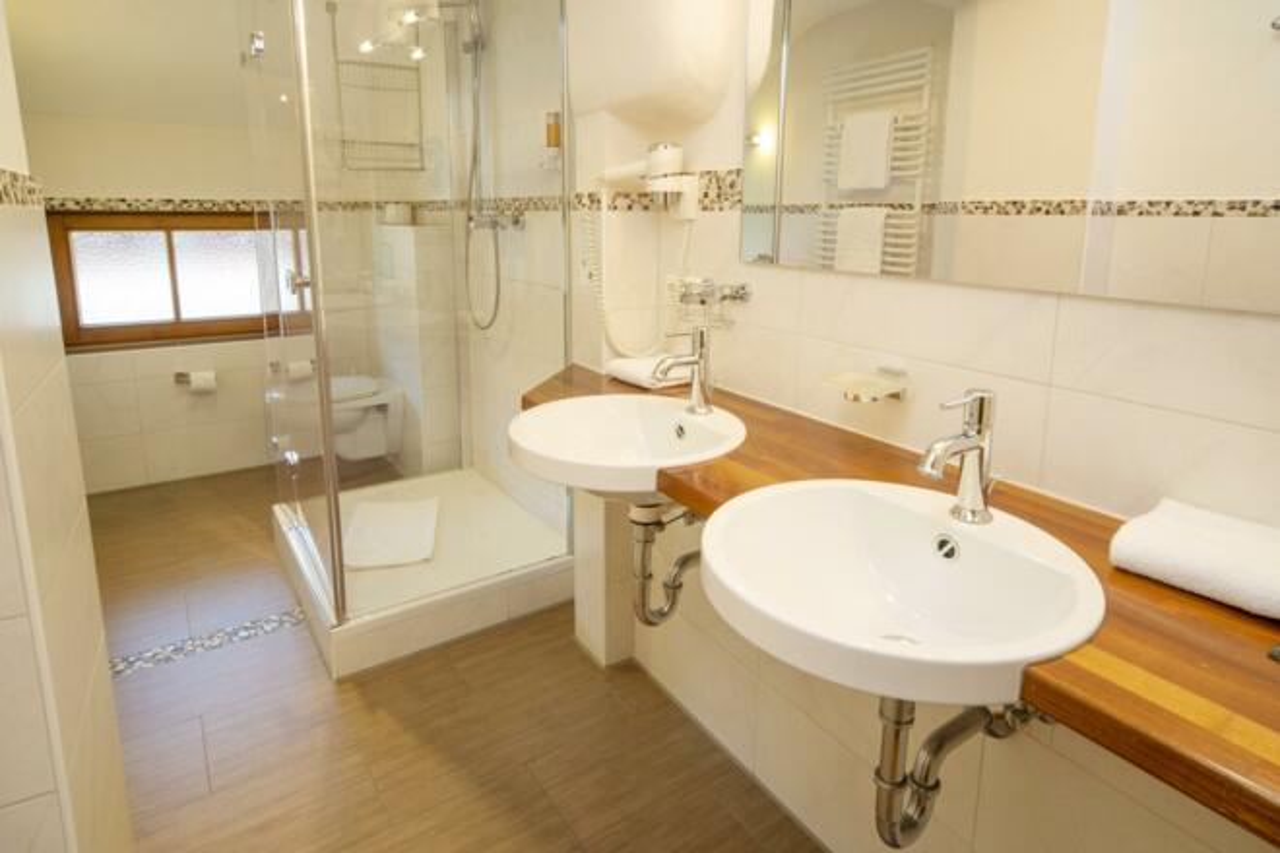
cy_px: 426
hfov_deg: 86.9
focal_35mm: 19
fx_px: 676
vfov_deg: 64.6
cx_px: 640
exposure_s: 1/4
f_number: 11
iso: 200
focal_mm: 19
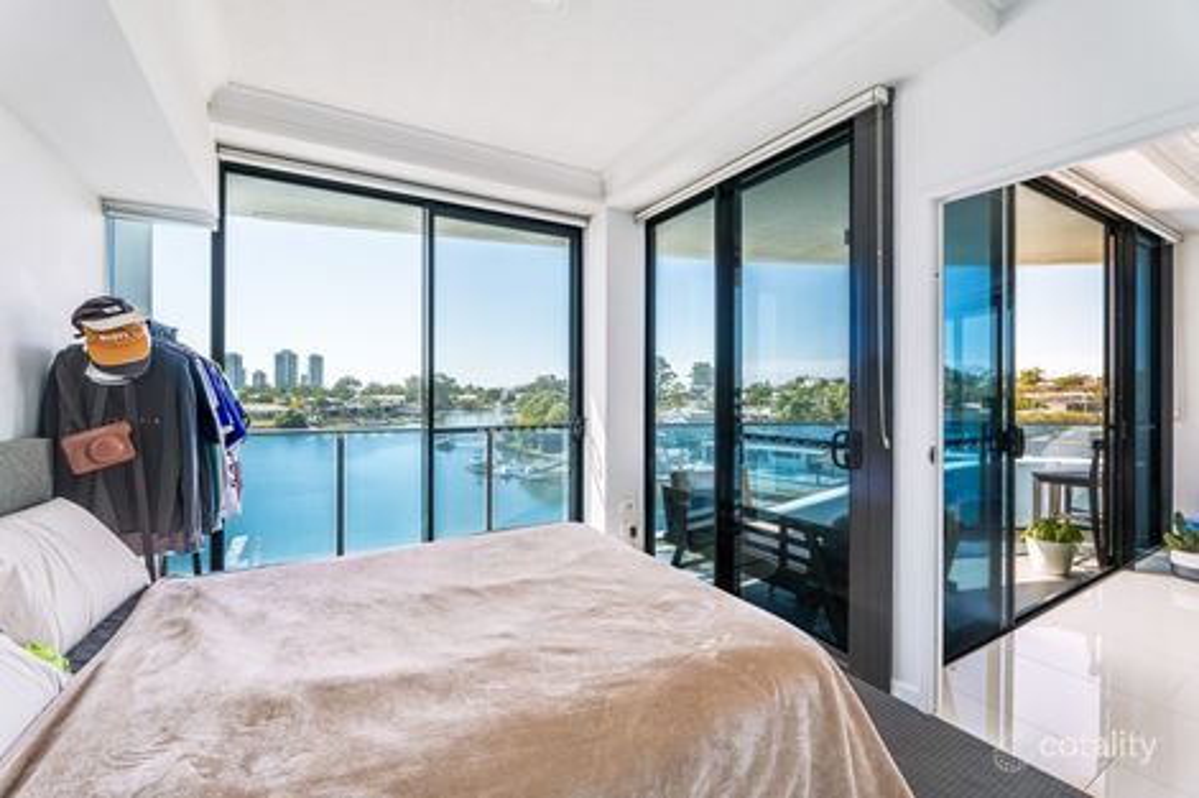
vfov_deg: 81.2
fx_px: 466
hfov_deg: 104.3
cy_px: 399
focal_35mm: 14
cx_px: 600
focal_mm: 14
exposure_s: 1/50
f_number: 13
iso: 200
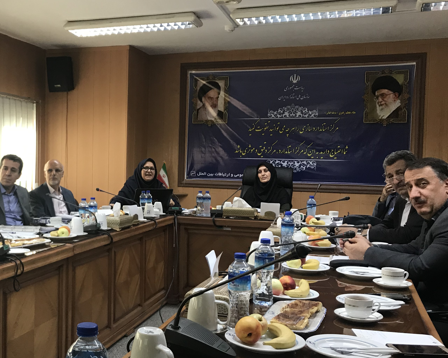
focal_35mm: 43
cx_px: 118
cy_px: 194
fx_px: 570
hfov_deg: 41.8
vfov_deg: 34.9
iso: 32
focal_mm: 3.99
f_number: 1.8
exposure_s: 1/30
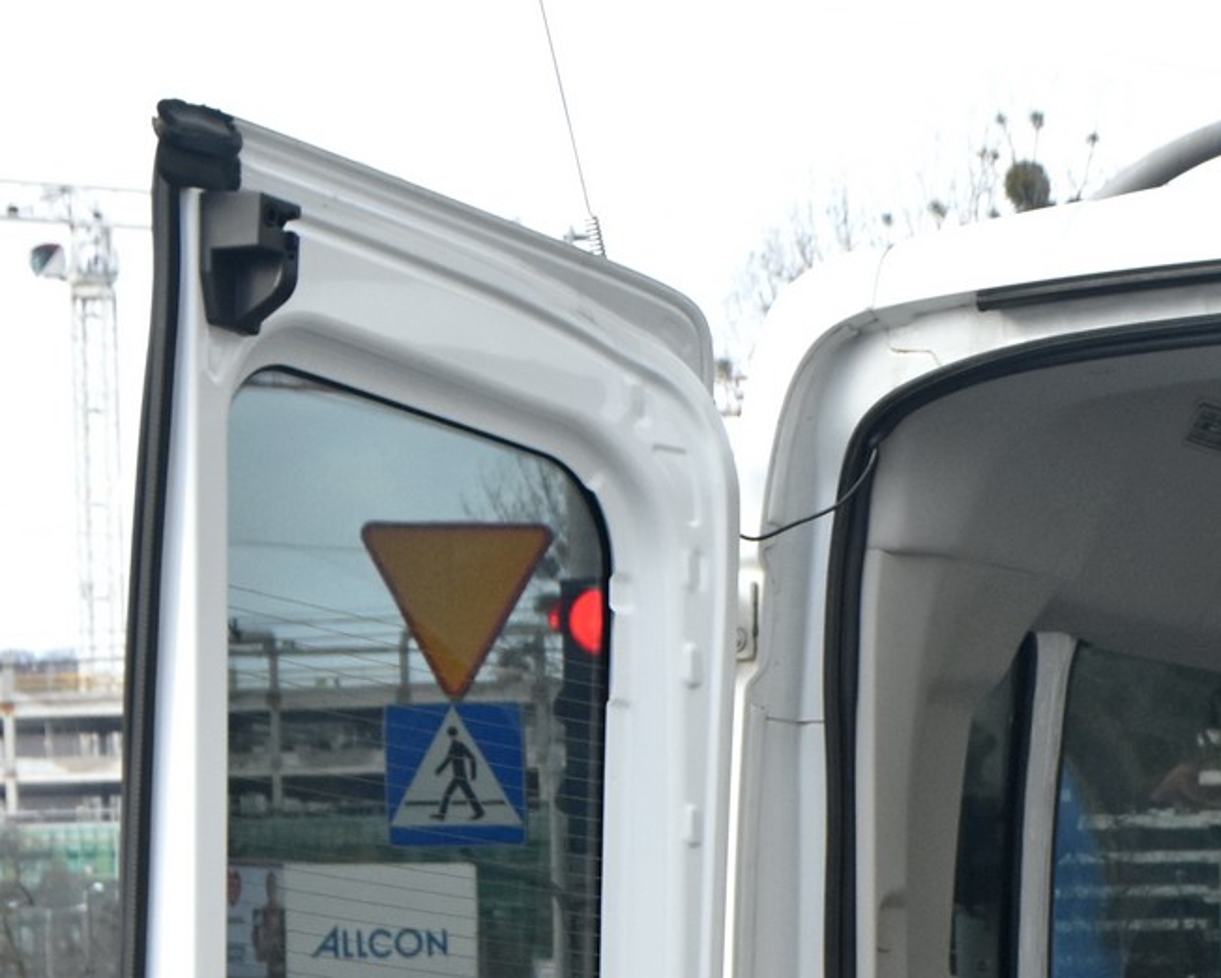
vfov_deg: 9.1
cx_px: 1612
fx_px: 6073
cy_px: 1228
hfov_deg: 11.2
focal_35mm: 168
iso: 800
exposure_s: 1/200
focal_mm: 38
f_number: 7.1
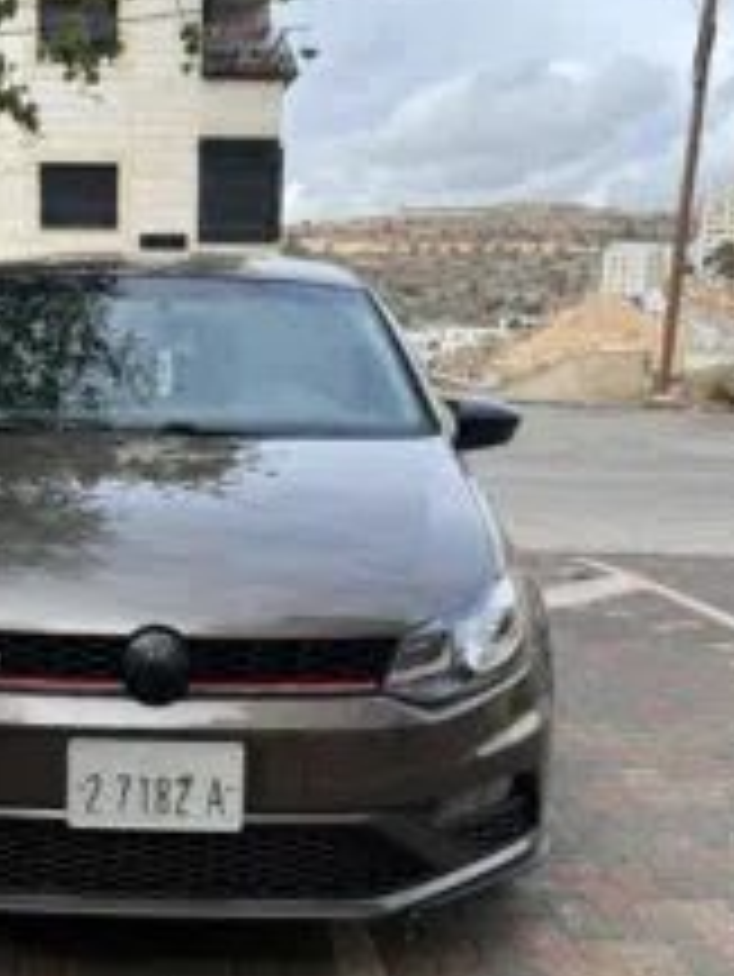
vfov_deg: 39.5
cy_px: 580
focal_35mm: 48
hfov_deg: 29.6
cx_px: 144
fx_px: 1356
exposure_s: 1/1669
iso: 50
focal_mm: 5.7
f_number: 1.5
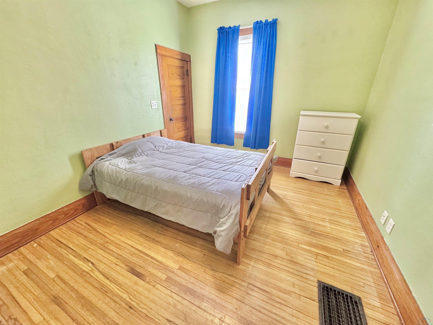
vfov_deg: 85.7
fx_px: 175
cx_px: 216
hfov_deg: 102.1
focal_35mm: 14
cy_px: 162
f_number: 2.2
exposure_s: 1/60
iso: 320
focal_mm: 2.22
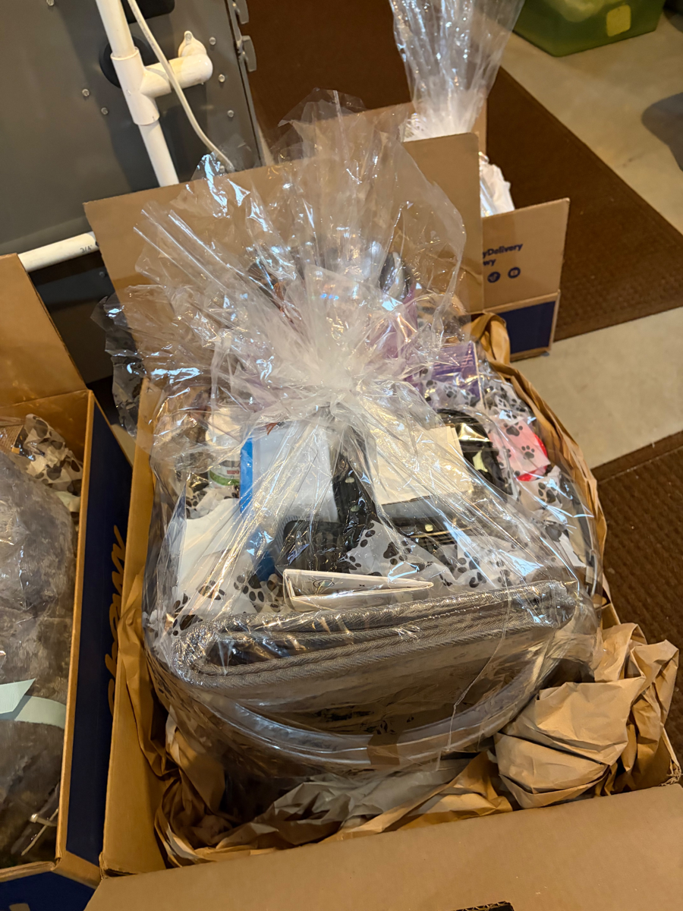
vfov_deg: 67.3
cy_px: 456
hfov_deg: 53.1
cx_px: 342
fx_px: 684
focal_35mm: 26
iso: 500
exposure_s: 1/40
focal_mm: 5.96
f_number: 1.6
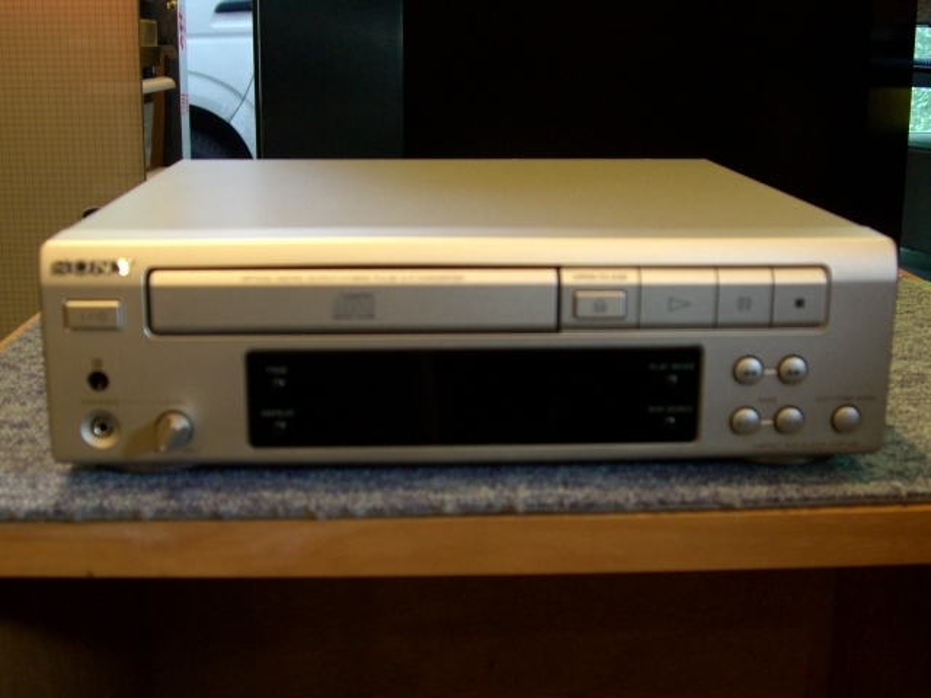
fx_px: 1237
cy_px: 349
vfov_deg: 31.5
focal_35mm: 46
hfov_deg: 41.2
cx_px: 466
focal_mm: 9.6
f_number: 3.1
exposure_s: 1/25
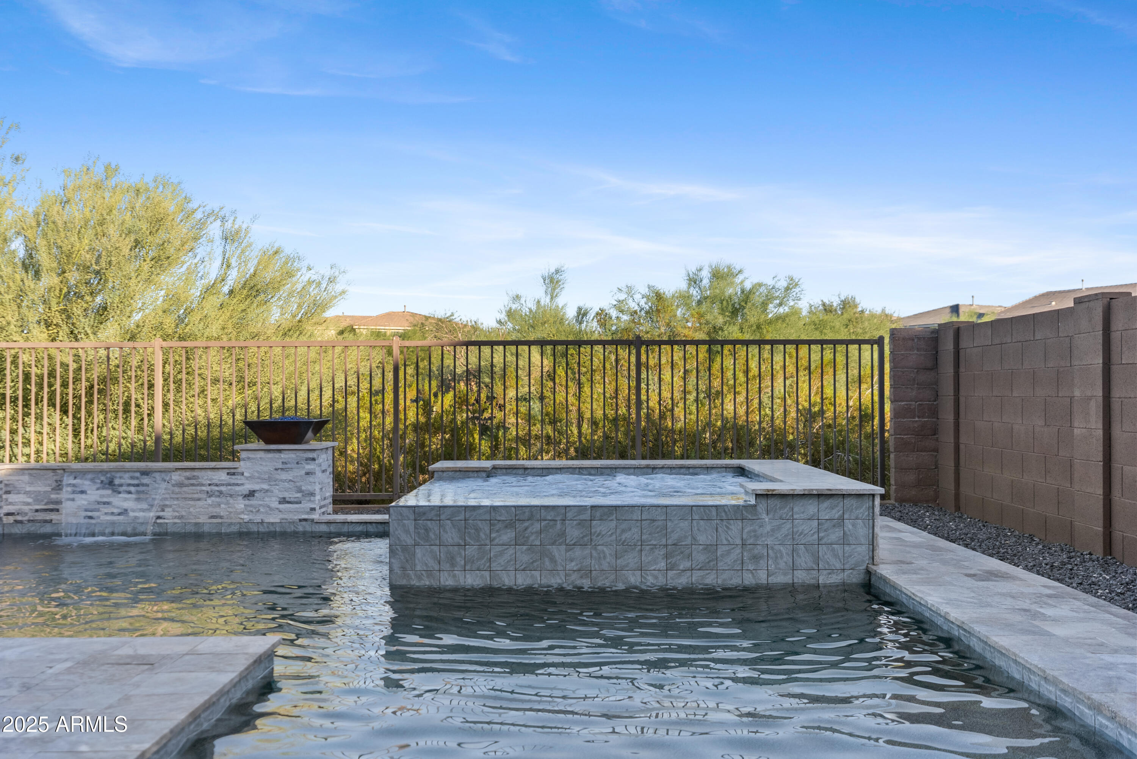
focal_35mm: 35
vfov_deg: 37.9
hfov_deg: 54.4
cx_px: 568
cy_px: 380
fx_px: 1106
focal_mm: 35
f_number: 2.8
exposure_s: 1/1000
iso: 250
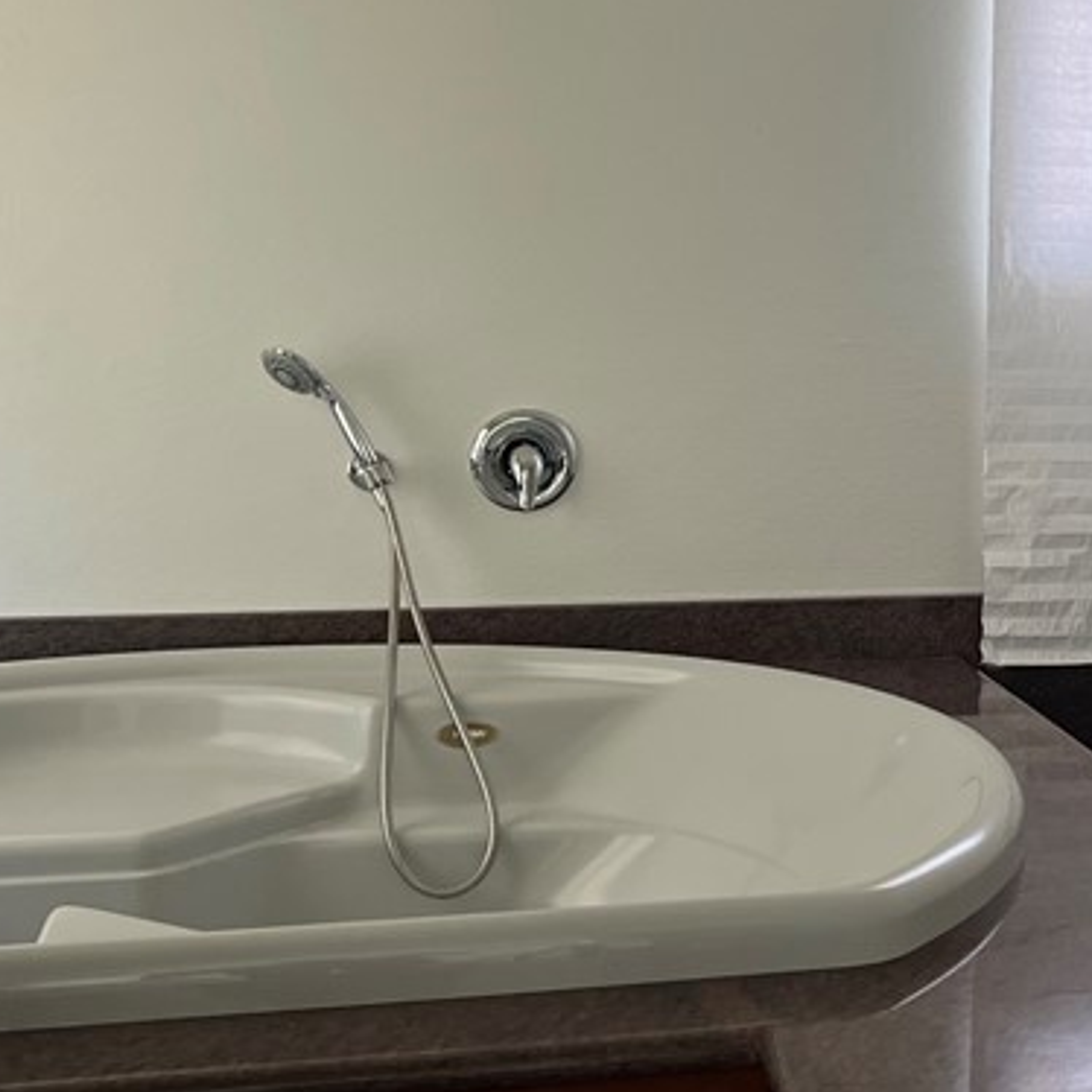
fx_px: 2248
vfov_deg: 27.2
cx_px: 1028
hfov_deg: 26.2
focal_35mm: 63
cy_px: 403
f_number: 1.5
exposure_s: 1/118
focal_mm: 5.7
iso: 125
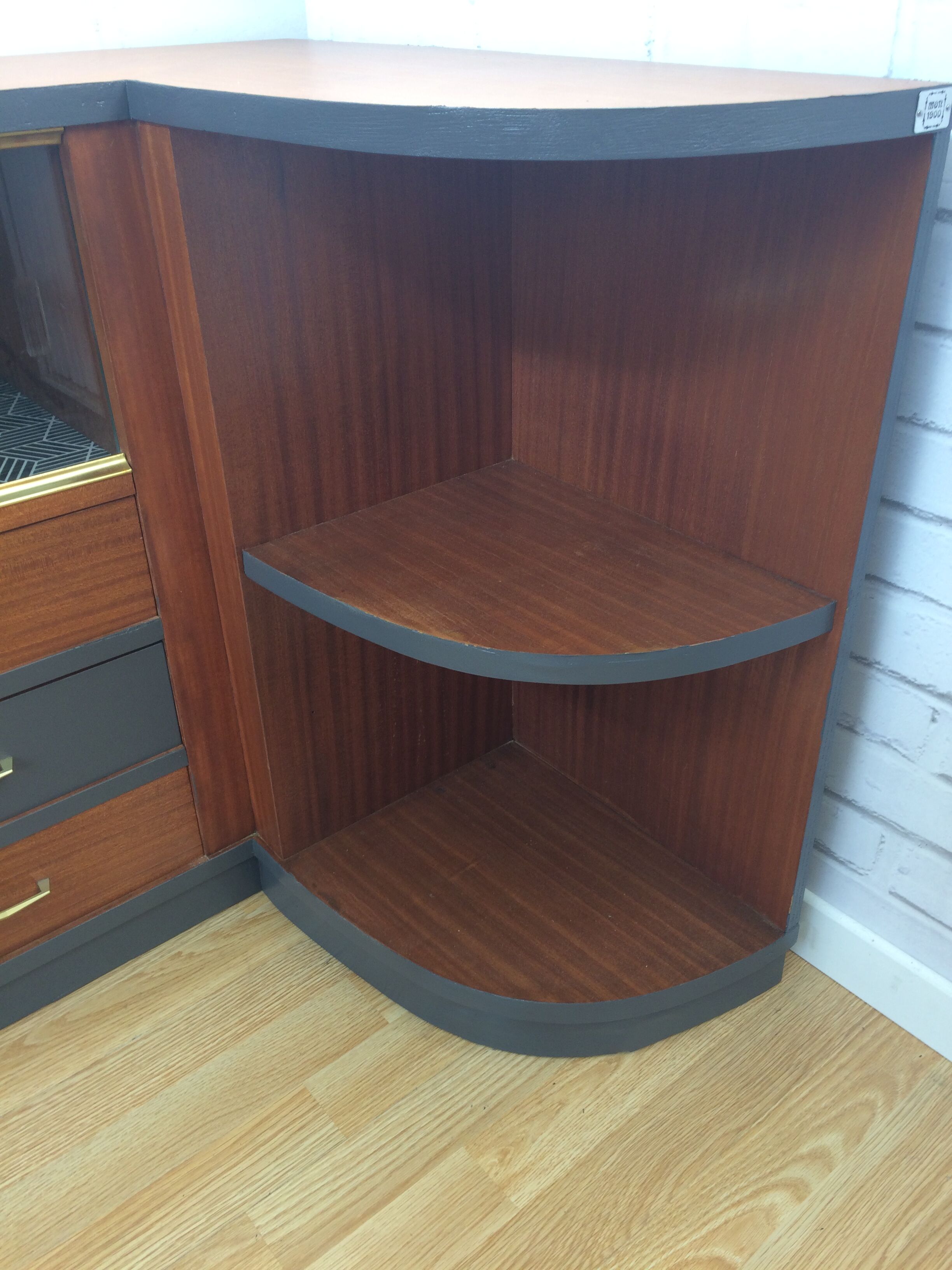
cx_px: 476
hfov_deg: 48.2
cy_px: 635
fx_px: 1063
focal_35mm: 29
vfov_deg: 61.7
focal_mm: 4.15
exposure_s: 1/50
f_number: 2.2
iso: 40
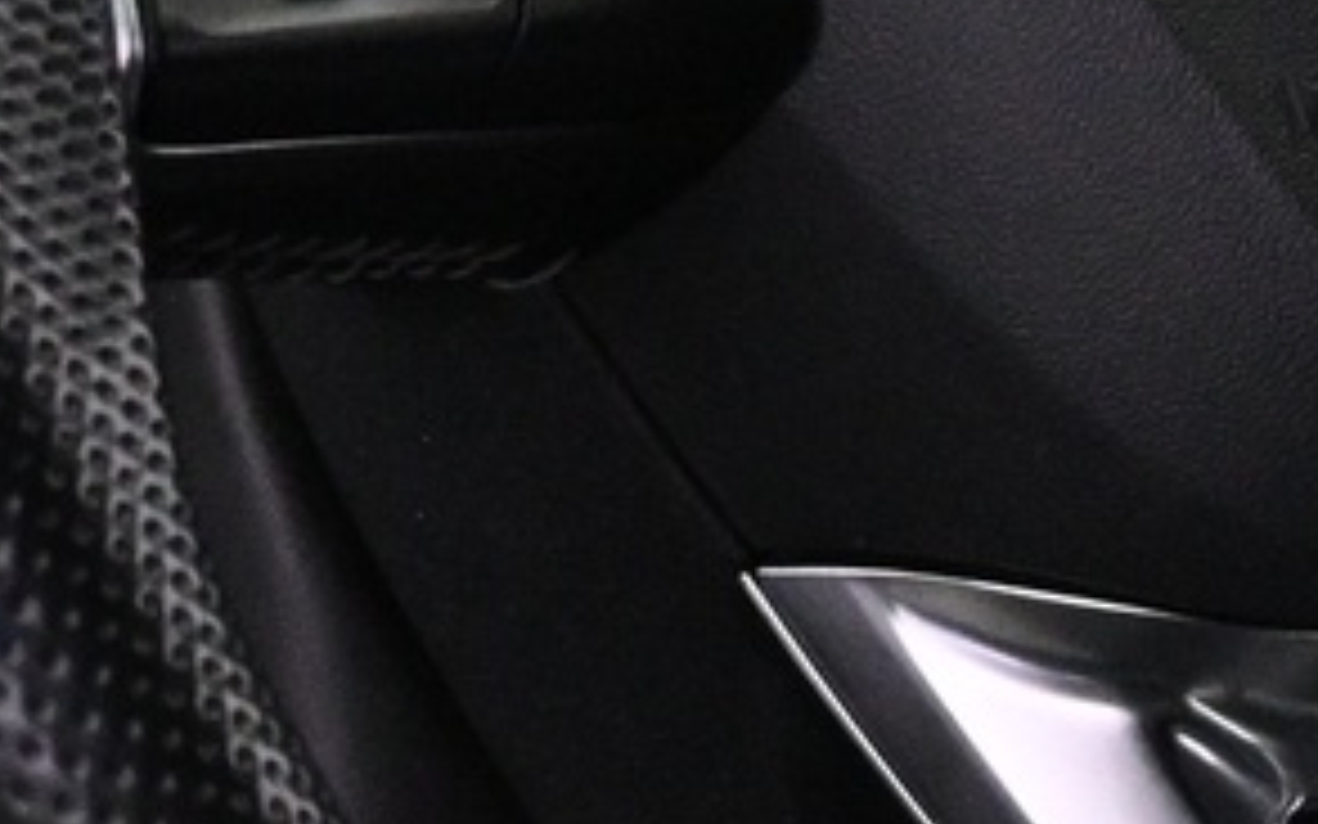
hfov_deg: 9.0
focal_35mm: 232
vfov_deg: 5.6
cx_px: 1255
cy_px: -41
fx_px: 8346
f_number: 4.5
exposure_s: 1/80
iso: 4000
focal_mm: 27.5
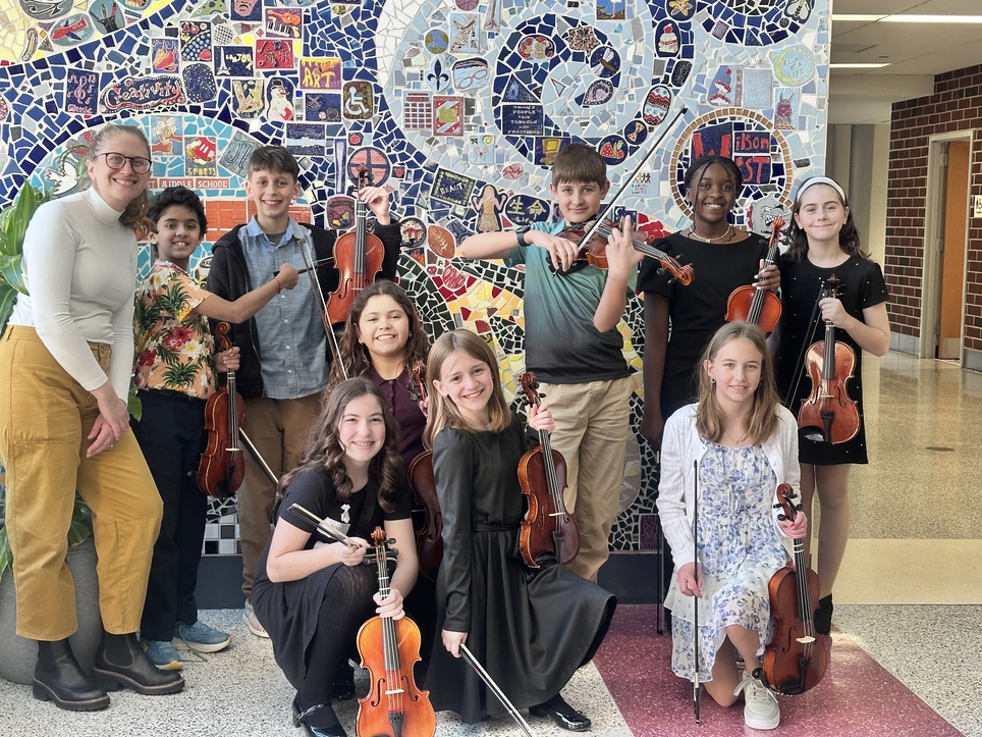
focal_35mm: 51
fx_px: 1447
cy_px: 347
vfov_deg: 28.6
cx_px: 481
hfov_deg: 37.5
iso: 80
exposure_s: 1/60
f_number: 1.78
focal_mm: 6.86
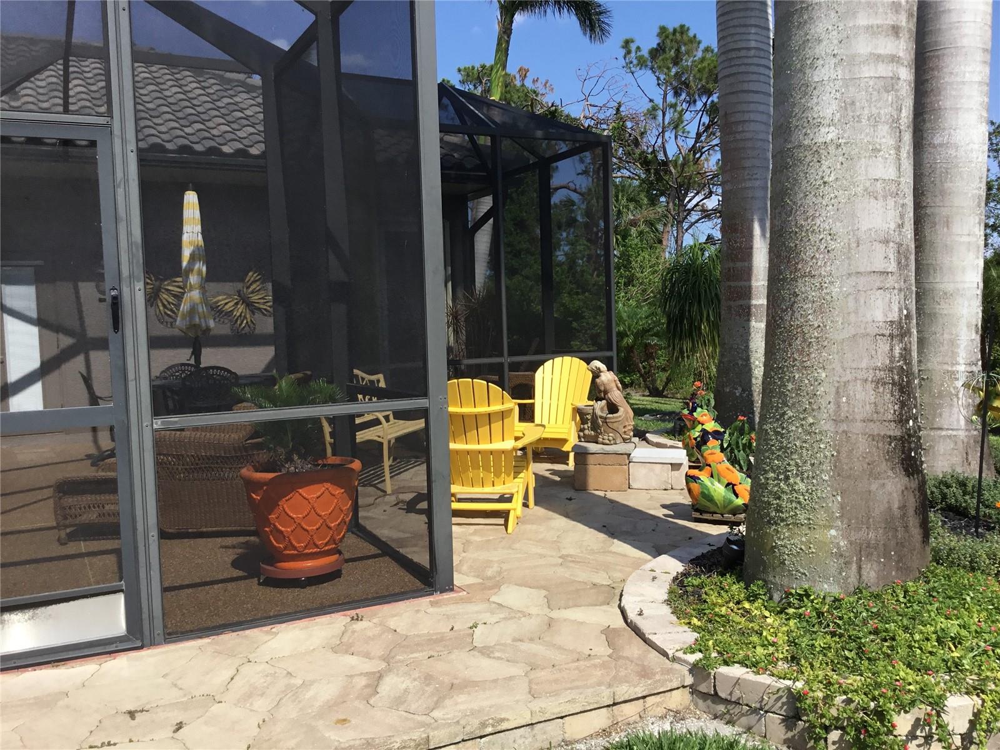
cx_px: 500
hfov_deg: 58.4
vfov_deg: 45.4
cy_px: 375
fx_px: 896
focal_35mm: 31
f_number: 2.4
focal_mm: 3.3
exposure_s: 1/1456
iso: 25
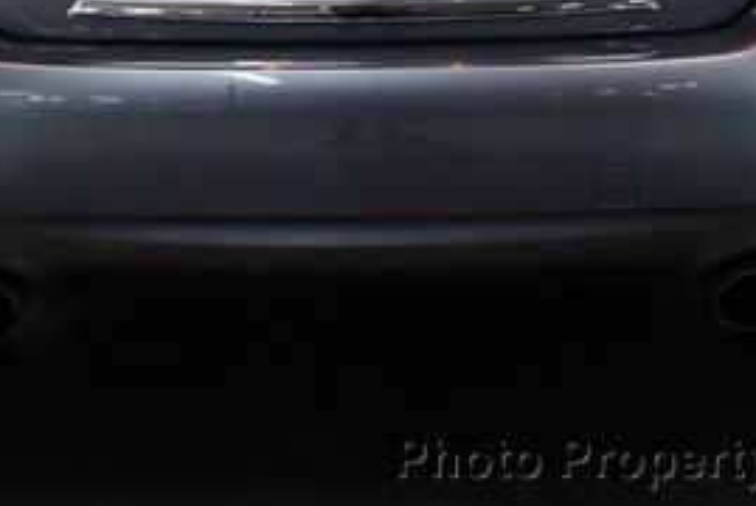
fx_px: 1997
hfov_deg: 21.4
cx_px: 360
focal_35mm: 95
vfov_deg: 14.0
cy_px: -90
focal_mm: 20
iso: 800
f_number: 3.5
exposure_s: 1/160
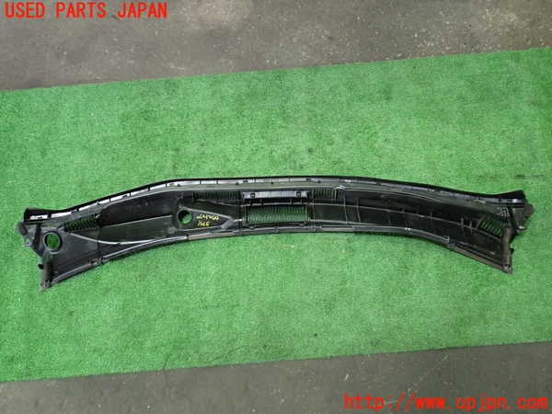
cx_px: 276
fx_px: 478
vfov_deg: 46.8
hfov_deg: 60.0
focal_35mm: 30
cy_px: 207
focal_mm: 5.4
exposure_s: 1/30
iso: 320
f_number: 2.3
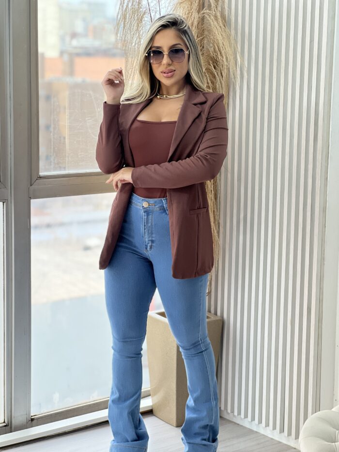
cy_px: 226
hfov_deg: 19.1
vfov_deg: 25.3
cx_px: 170
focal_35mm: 77
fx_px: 1005
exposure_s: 1/120
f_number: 2.8
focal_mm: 9
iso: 64
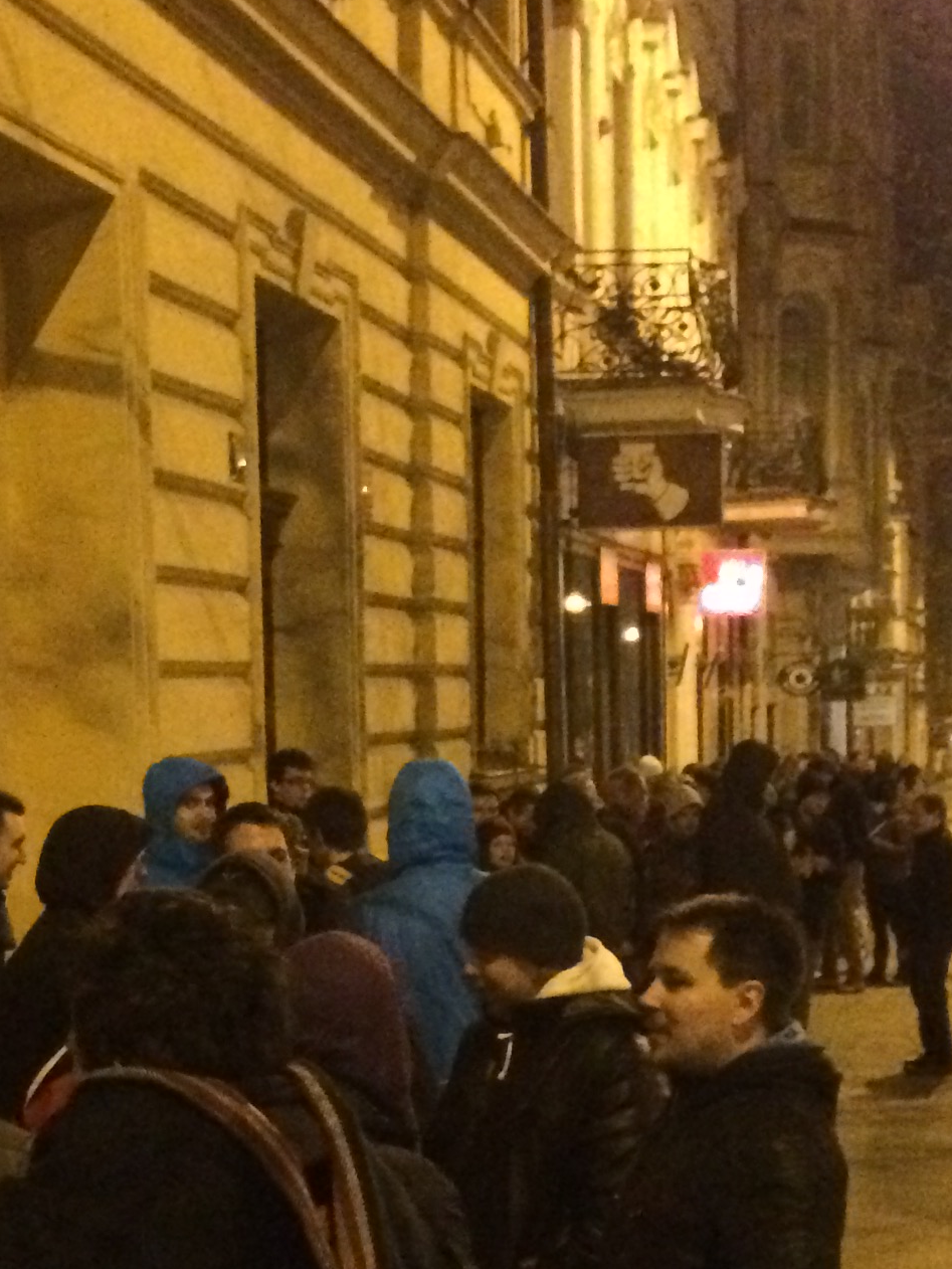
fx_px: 2749
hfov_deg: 19.6
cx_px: 343
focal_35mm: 75
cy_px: 934
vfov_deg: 25.7
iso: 800
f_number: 2.2
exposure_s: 1/17
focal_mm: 4.15
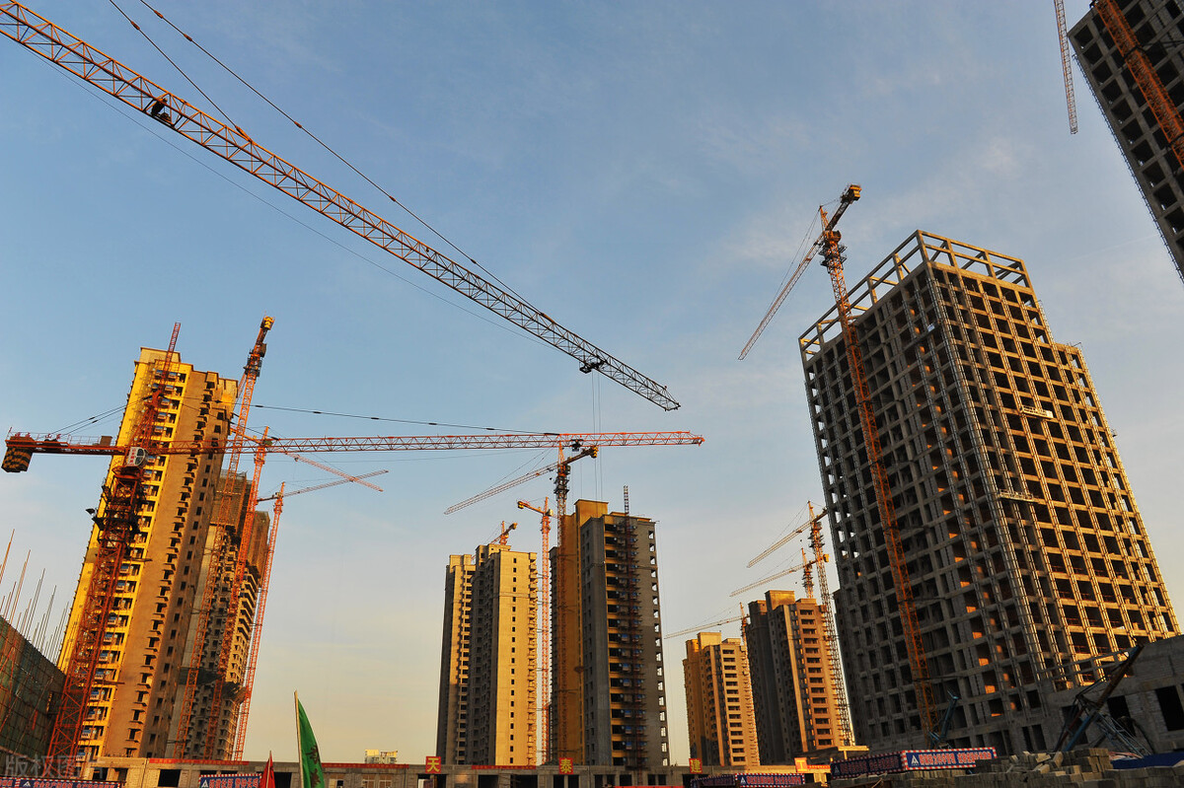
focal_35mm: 24
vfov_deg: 53.1
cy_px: 394
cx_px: 592
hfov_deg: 73.8
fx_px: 789
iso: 200
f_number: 7.1
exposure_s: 1/320
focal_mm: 24
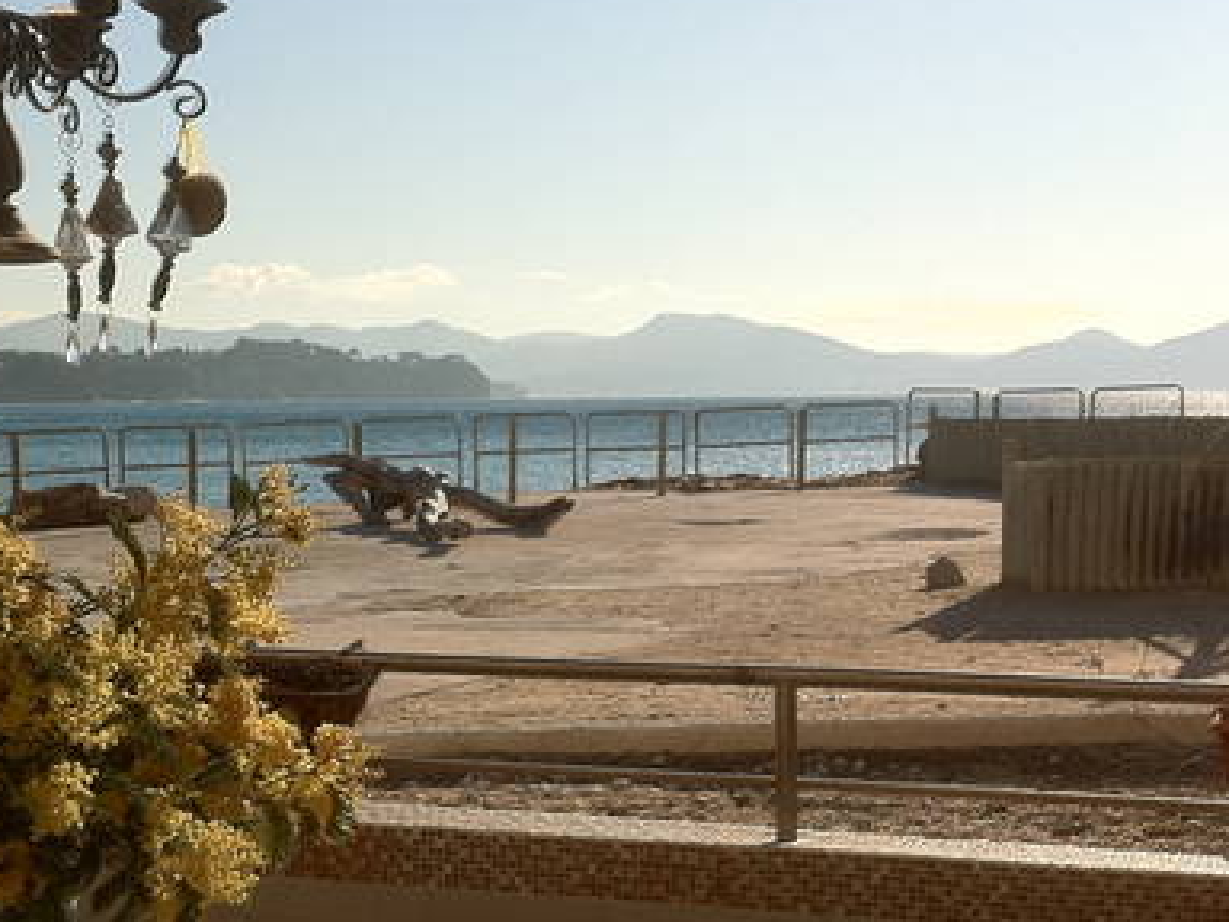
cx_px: 346
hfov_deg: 26.8
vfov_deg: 20.3
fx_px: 2556
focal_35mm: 72
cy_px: 669
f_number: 2.8
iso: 80
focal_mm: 3.85
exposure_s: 1/2320
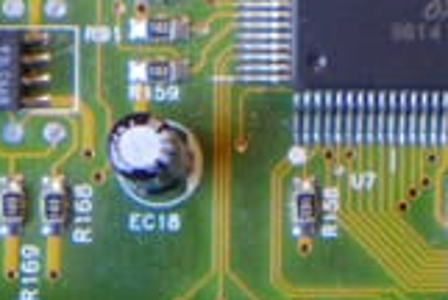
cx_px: 448
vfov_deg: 3.1
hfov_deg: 4.6
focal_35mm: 446
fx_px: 5560
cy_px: -7
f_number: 2.3
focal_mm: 17.7
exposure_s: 1/125
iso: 250
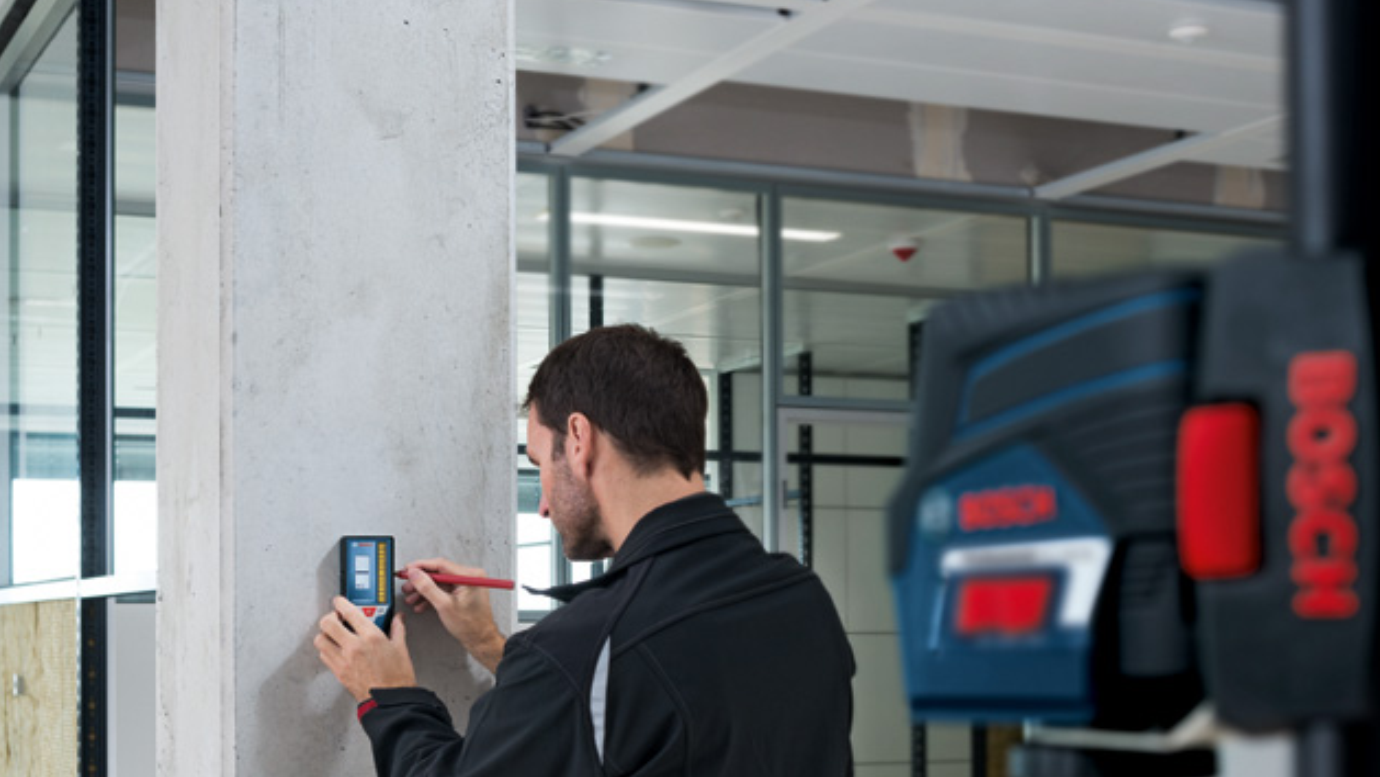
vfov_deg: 19.9
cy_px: 575
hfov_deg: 34.9
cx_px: 630
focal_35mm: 60
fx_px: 2196
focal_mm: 45
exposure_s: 1/20
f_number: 9
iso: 500
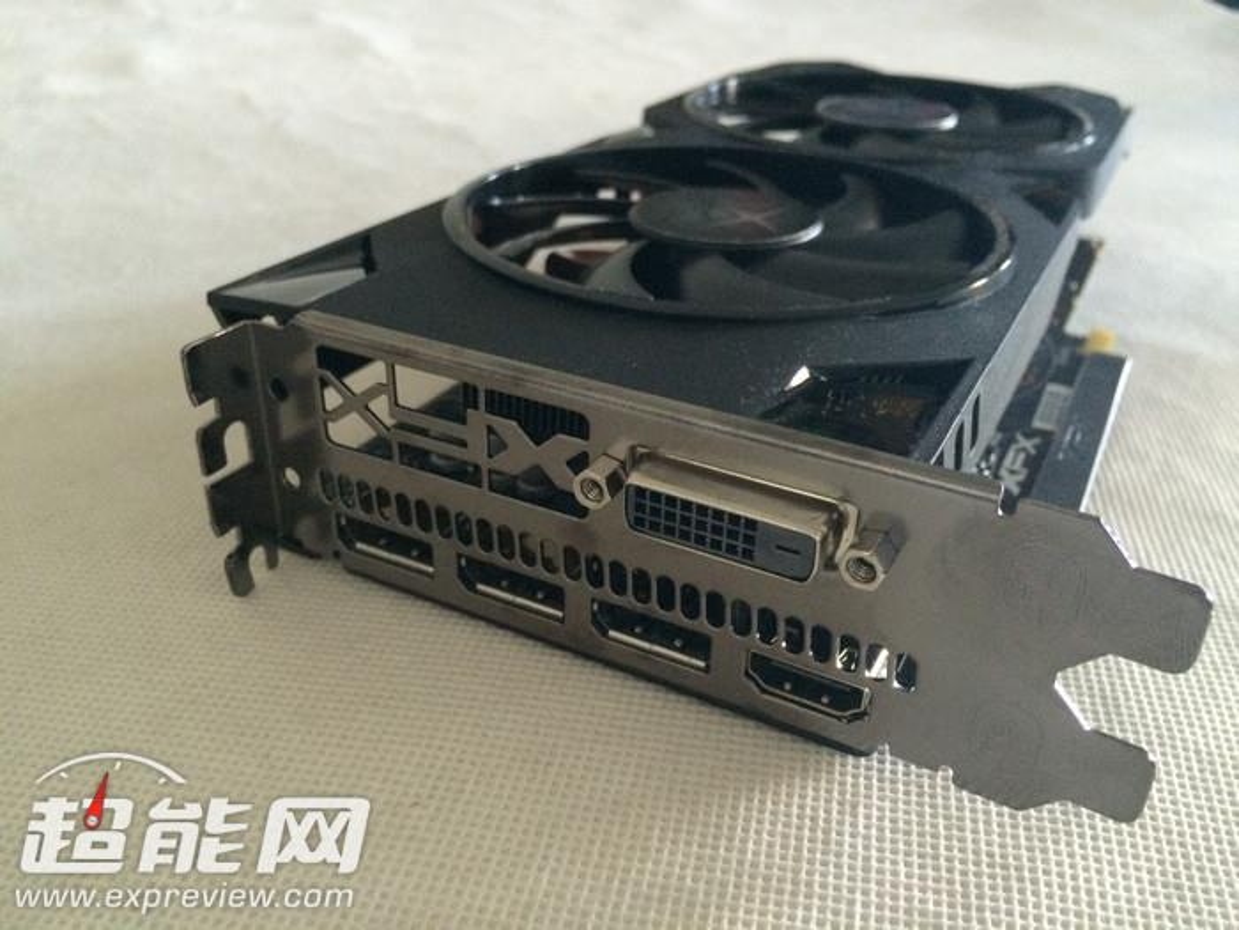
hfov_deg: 61.7
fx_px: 1038
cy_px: 465
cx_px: 620
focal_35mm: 29
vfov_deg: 48.2
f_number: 2.2
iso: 320
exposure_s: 1/17
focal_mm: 4.15
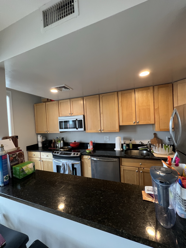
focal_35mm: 13
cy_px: 124
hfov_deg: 89.9
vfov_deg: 106.2
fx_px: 93
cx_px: 93
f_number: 1.8
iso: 250
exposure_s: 1/60
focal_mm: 1.57
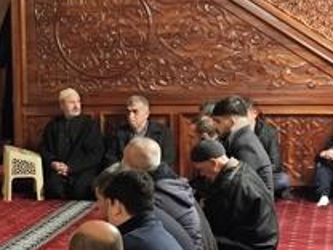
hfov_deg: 16.2
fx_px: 1164
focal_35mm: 121
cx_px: 62
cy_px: 183
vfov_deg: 12.2
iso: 1250
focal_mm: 6.14
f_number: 1.65
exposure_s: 1/16.7
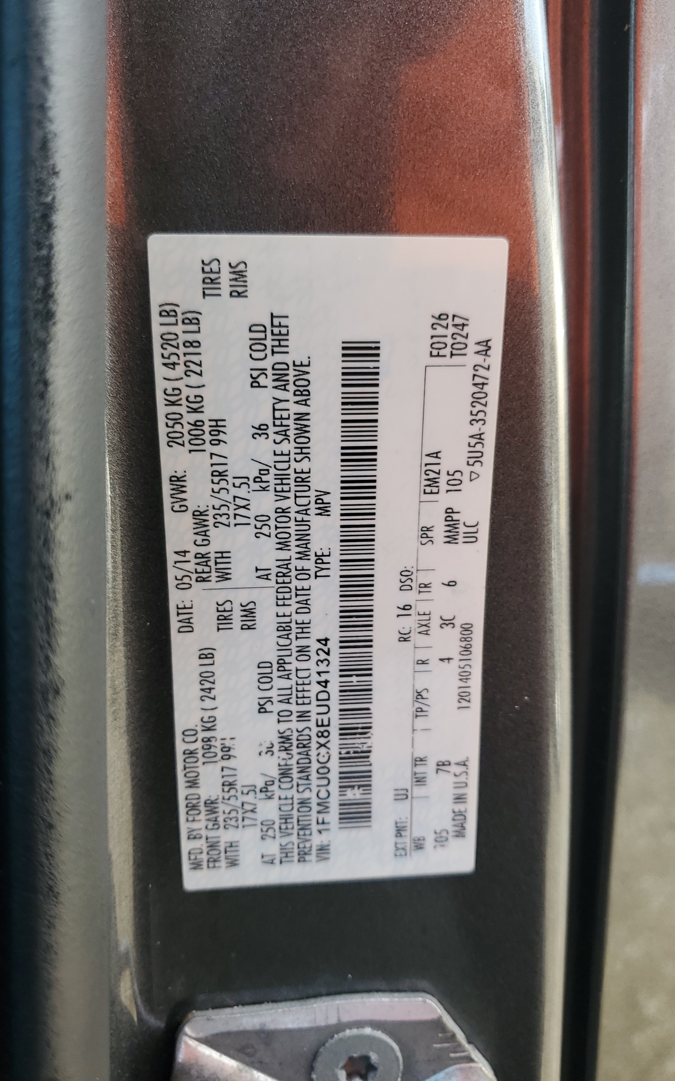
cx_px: 371
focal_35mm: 28
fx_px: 824
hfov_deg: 44.5
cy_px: 540
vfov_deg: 66.5
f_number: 1.5
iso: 52
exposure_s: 1/120
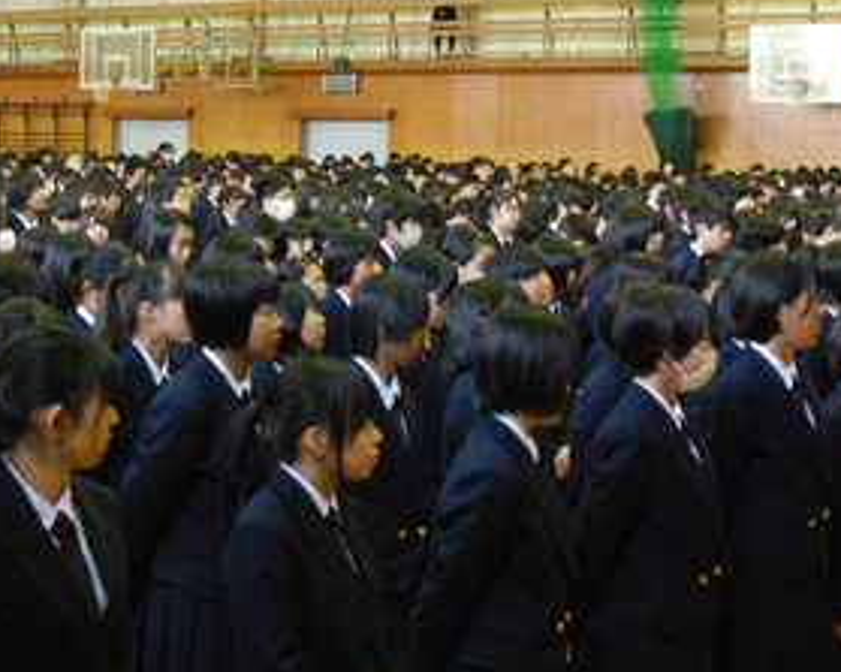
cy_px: 196
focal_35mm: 85
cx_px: 193
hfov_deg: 22.2
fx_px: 2115
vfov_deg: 18.0
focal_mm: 28
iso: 1600
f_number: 5
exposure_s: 1/40
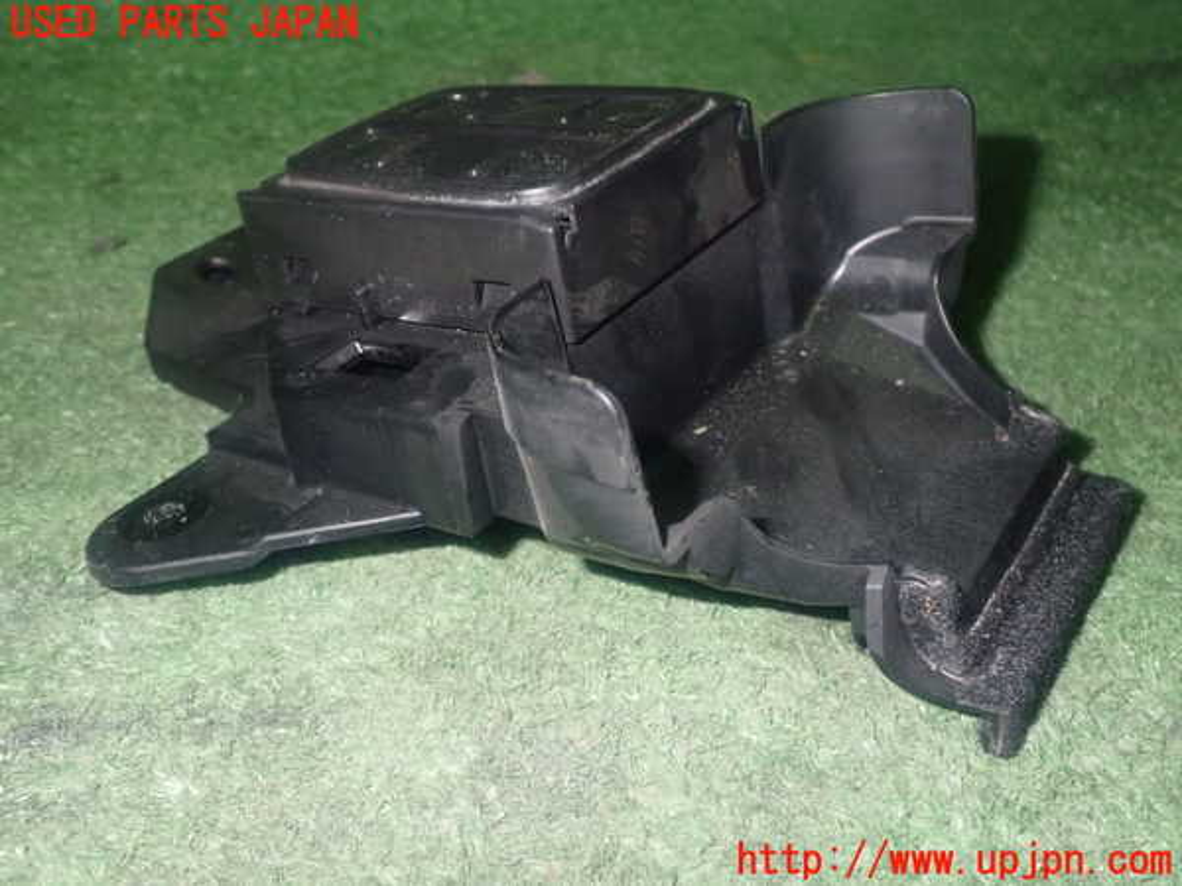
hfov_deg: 51.4
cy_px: 443
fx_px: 1229
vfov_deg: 39.7
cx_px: 591
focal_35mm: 36
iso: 800
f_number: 7.1
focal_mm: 6.37
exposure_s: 1/40
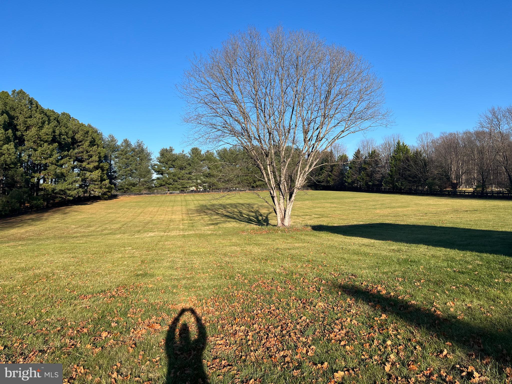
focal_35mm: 26
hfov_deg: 67.3
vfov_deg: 53.1
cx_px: 256
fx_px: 385
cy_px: 192
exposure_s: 1/2513
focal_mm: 5.1
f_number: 1.6
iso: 50
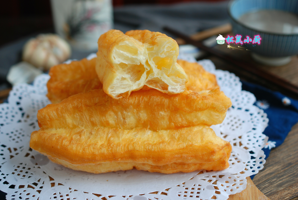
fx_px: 497
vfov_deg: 22.7
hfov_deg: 33.4
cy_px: 100
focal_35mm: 60
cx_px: 149
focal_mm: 40
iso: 100
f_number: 3.2
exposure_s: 1/25
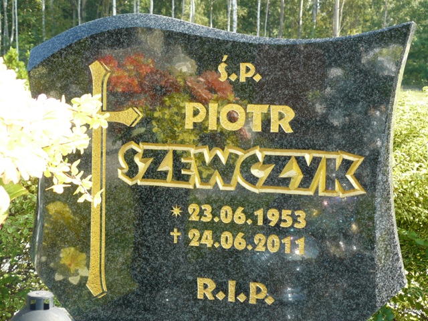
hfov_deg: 24.4
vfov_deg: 18.4
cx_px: 214
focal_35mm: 80
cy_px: 160
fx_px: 989
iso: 100
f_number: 4
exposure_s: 1/125
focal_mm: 13.4
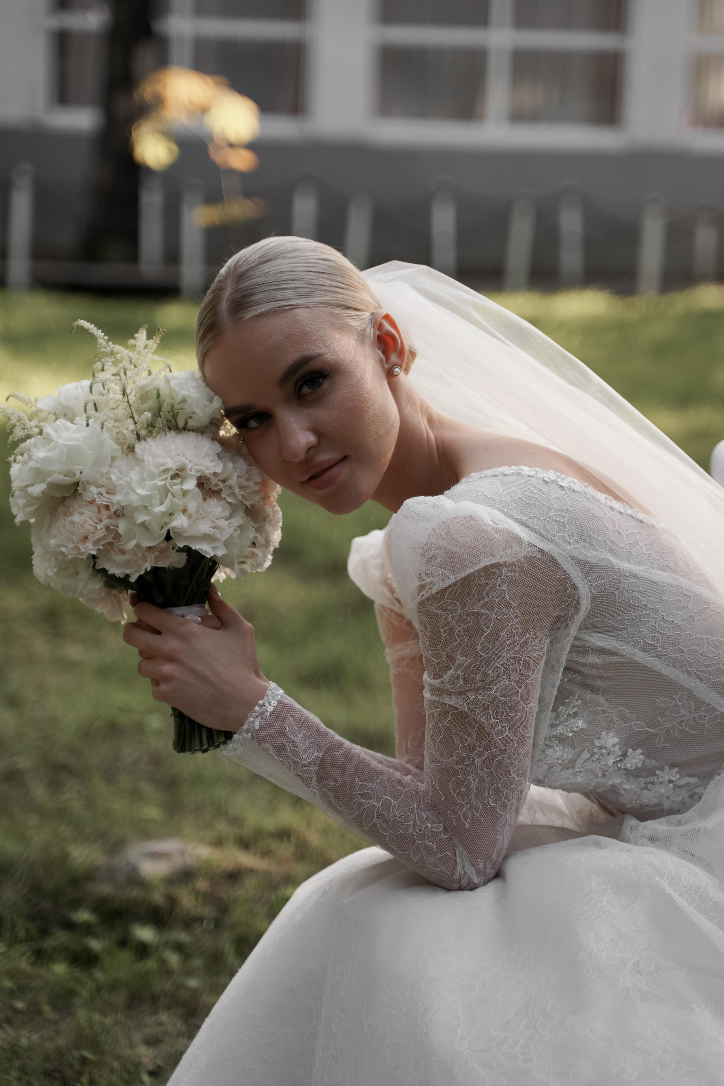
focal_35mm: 71
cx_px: 362
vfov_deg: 28.5
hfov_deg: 19.2
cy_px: 543
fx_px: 2142
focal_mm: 71
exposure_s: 1/250
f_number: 2.8
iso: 100
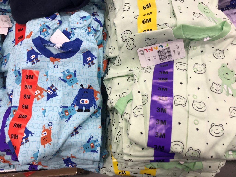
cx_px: 118
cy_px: 88
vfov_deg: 49.7
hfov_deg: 63.4
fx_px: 191
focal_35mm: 28
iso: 25
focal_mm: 3.99
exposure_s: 1/60
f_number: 1.8
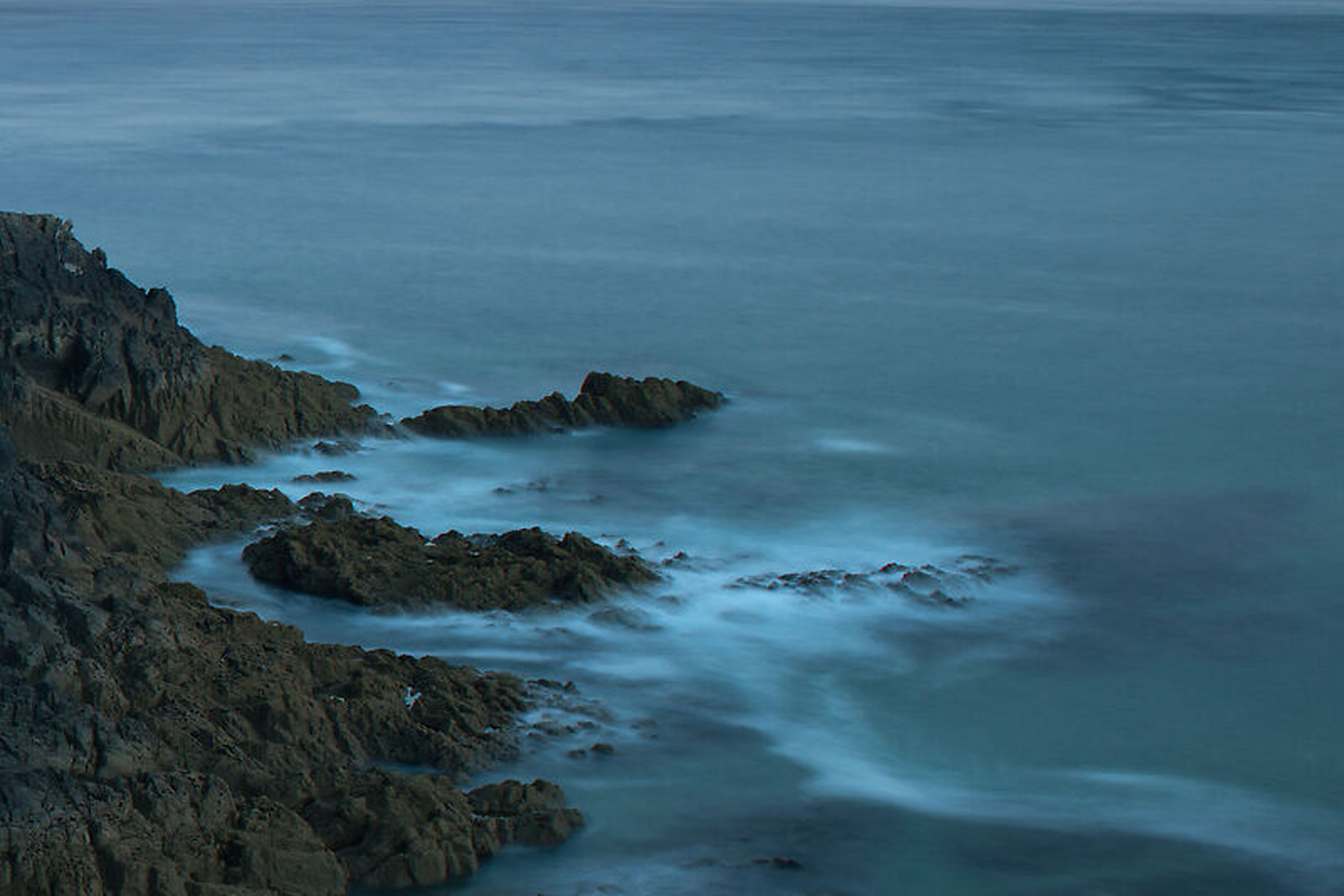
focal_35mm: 72
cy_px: 361
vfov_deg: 18.9
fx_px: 2689
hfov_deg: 23.3
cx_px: -605
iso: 64
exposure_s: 25
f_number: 9
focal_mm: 24
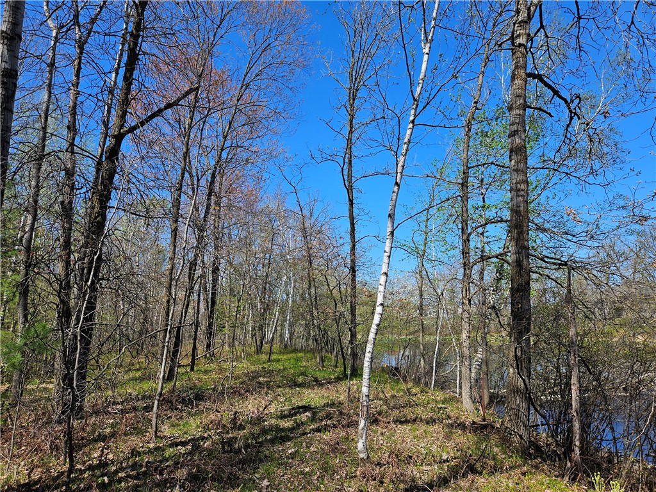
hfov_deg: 73.9
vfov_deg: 58.9
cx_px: 328
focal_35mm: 23
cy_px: 246
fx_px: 436
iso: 25
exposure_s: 1/1406
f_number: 1.8
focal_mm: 5.4
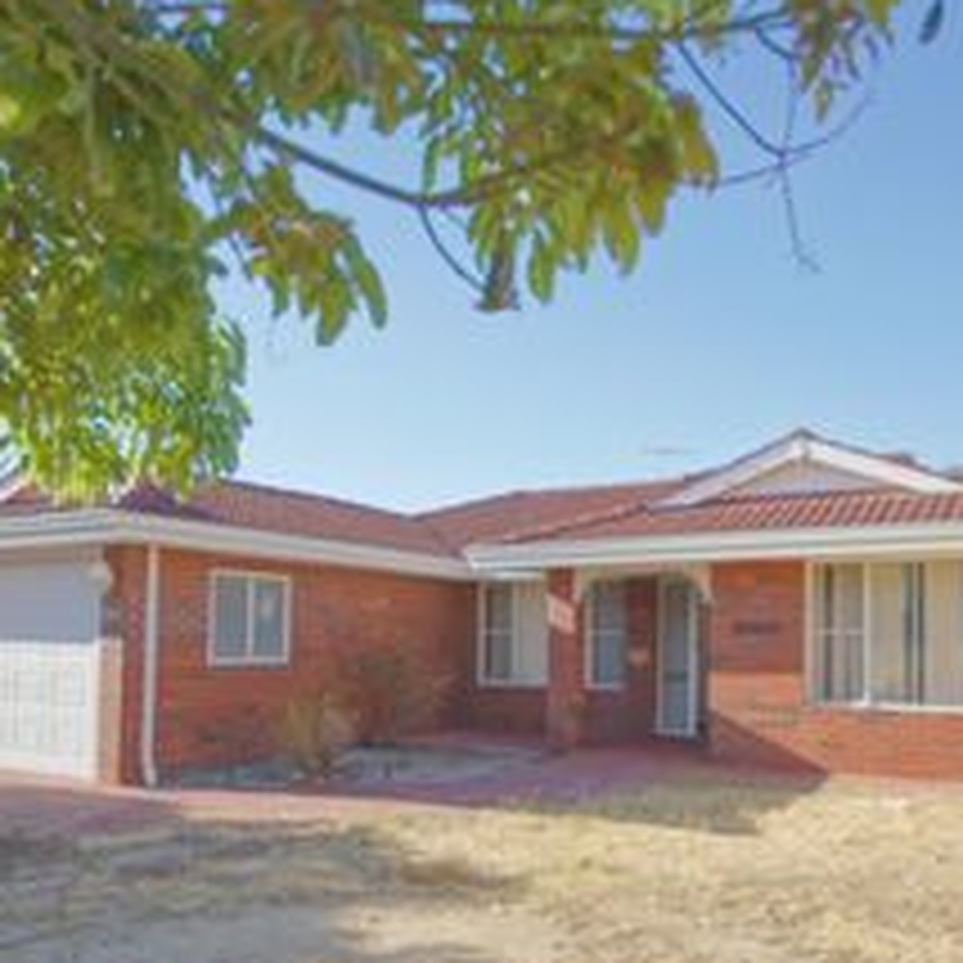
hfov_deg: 57.2
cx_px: 518
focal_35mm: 28
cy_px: 583
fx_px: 881
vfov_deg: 56.8
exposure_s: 1/200
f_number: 4
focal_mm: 10
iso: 100
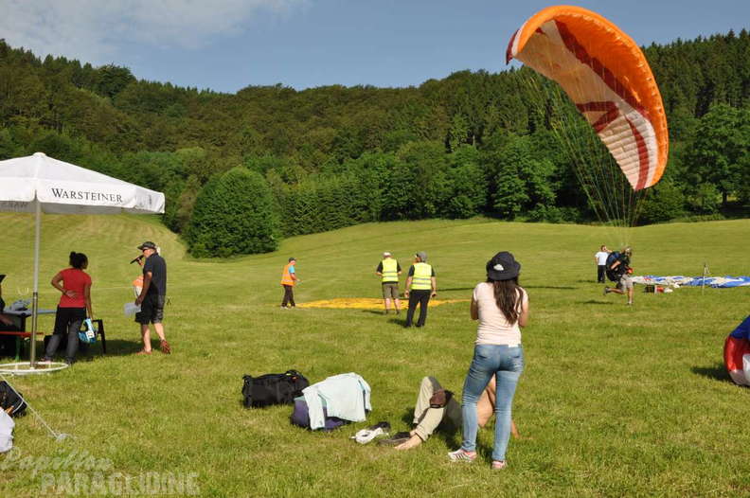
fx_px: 874
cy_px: 249
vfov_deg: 31.8
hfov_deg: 46.4
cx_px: 375
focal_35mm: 42
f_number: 14
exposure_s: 1/200
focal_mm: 28
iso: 200
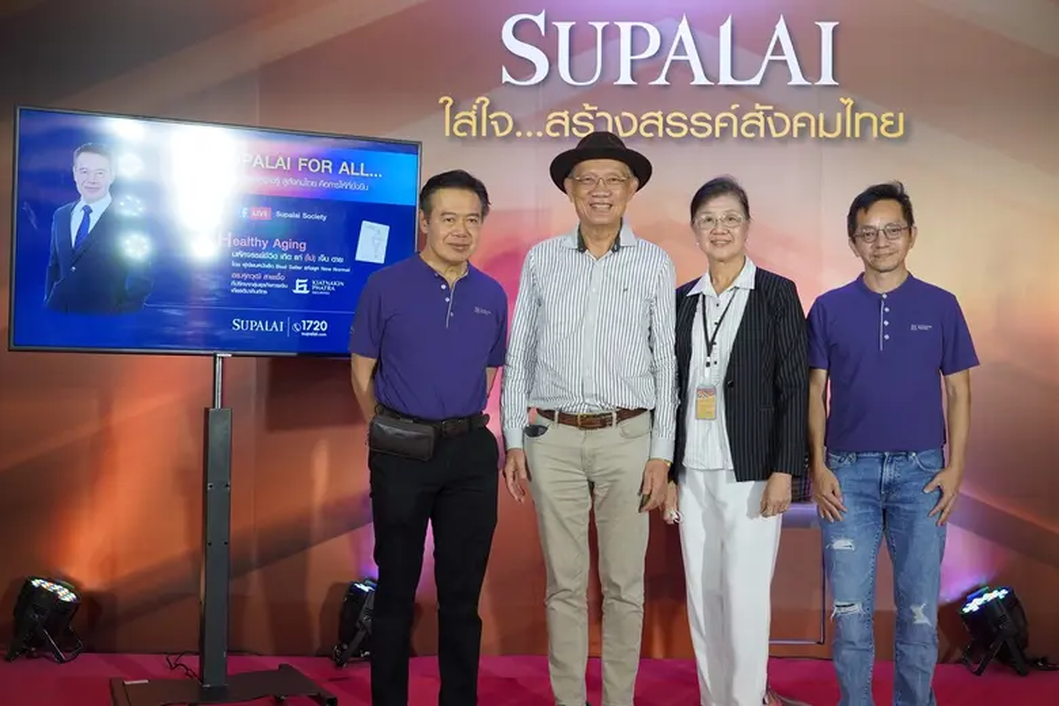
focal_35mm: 45
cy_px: 353
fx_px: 1324
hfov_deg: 43.6
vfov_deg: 29.9
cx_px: 530
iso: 250
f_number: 4
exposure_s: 1/50
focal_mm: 30
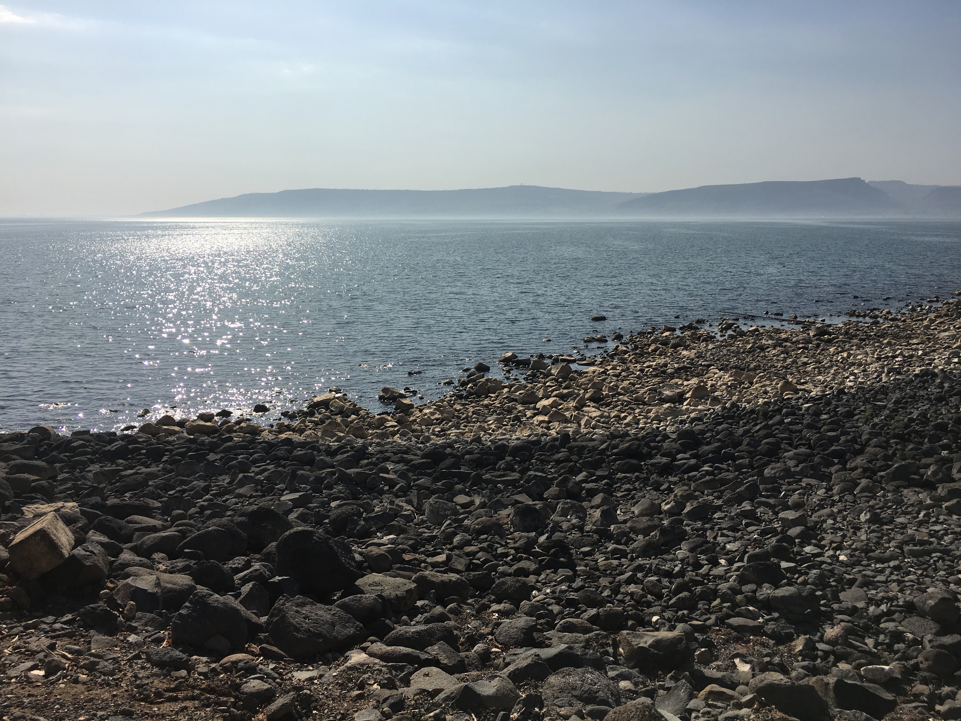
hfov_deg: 61.7
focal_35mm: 29
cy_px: 360
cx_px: 480
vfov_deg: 48.2
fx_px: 805
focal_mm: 4.15
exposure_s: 1/4808
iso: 25
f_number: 2.2
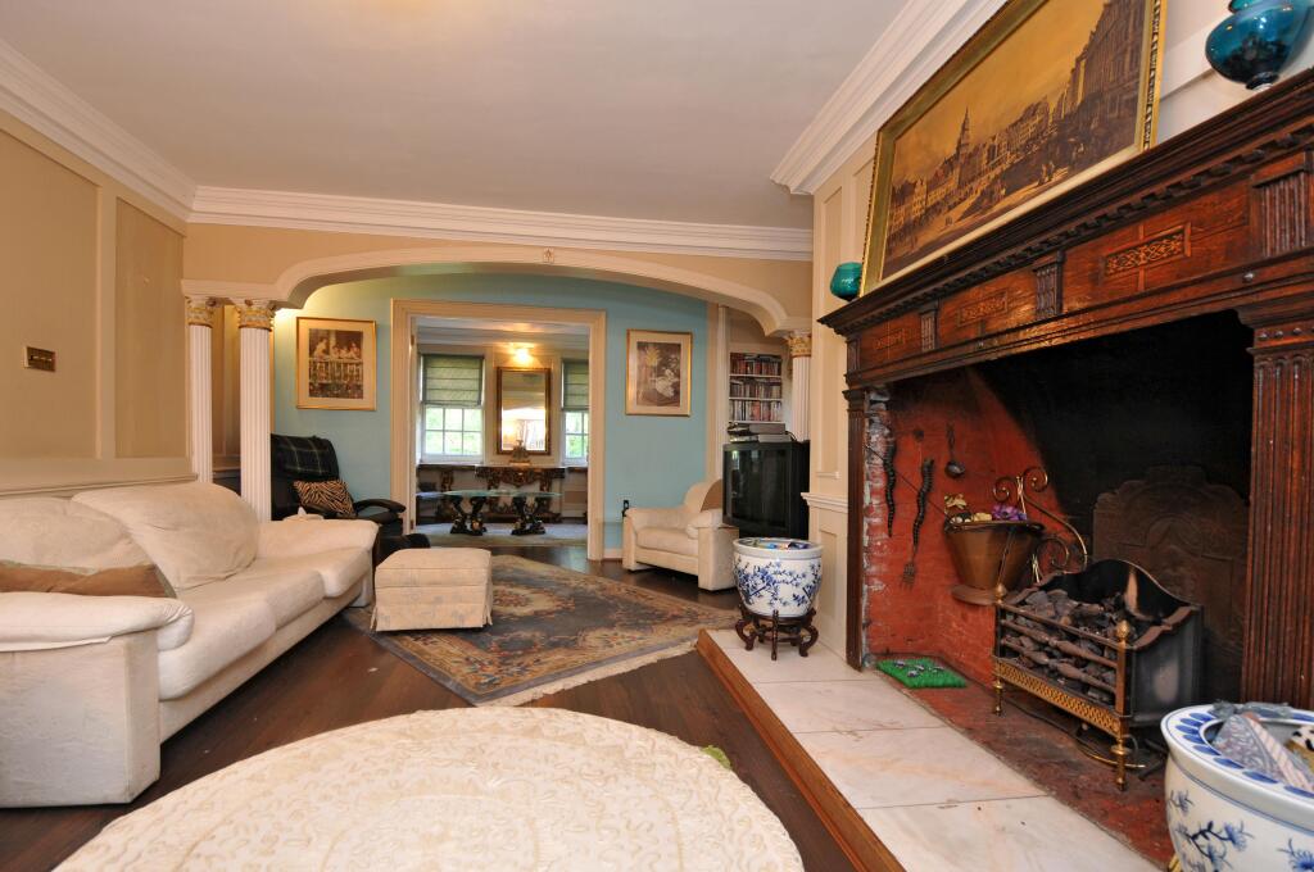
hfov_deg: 100.5
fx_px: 547
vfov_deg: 77.2
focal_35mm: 15
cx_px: 657
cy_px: 436
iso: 400
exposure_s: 1/10
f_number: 5.6
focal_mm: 10
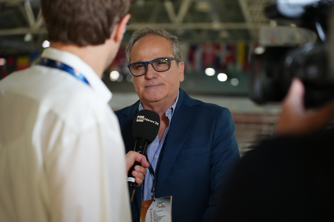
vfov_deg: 18.2
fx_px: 696
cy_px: 111
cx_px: 167
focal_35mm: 75
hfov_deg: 27.0
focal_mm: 75
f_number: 2.8
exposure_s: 1/320
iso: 5000
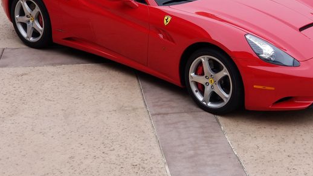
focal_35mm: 70
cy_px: 37
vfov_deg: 17.1
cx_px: 189
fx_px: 581
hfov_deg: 30.1
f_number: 2.4
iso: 25
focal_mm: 6
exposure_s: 1/132
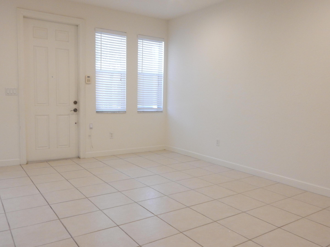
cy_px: 124
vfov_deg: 46.8
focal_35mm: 30
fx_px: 286
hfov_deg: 60.0
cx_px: 165
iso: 400
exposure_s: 1/25
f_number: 4.5
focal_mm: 5.4
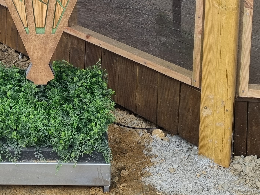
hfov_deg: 25.8
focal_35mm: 74
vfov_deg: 18.4
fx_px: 556
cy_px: -66
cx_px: 47
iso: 50
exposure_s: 1/384
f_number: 1.8
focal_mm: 5.4
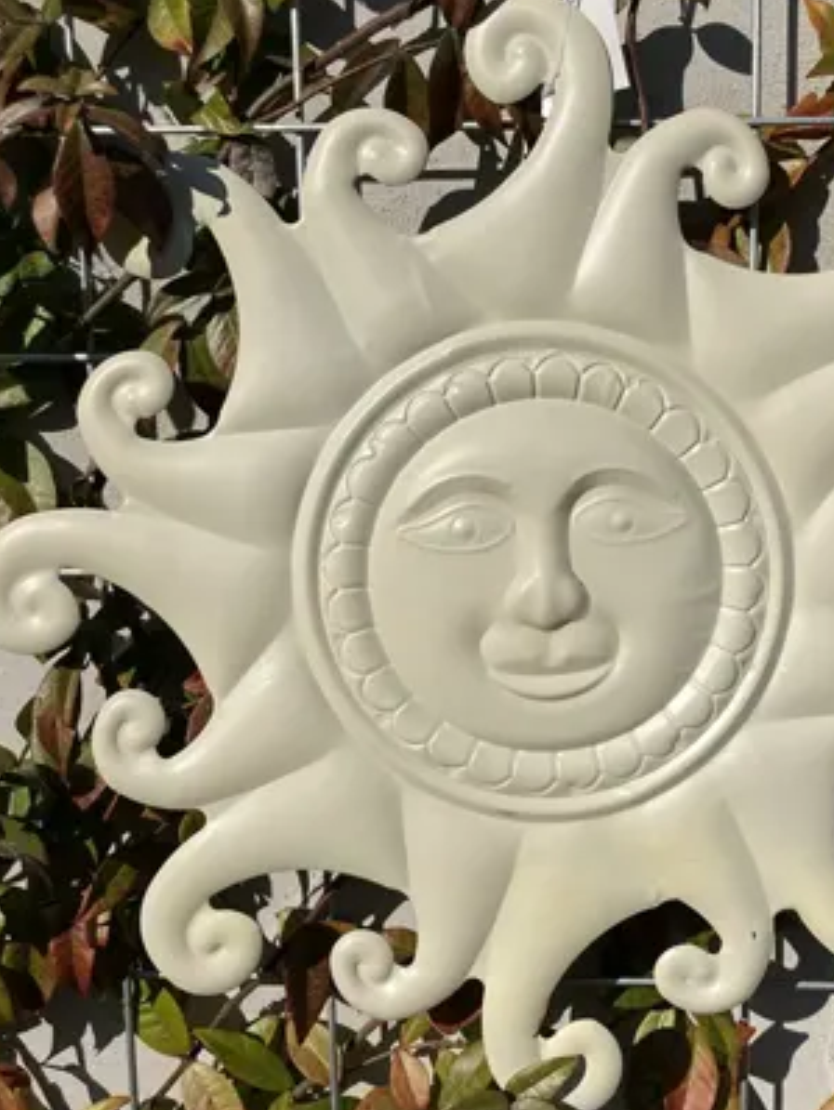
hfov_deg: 31.8
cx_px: 586
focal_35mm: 45
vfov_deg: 42.1
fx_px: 1444
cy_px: 552
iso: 20
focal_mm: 3.99
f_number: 1.8
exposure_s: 1/4808
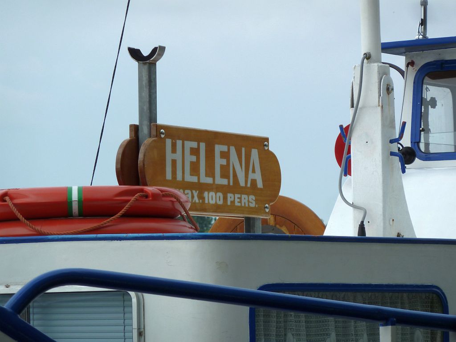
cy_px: 171
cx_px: 228
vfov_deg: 6.1
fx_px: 3188
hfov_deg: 8.2
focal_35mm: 242
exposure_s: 1/400
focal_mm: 39.7
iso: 80
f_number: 4.7
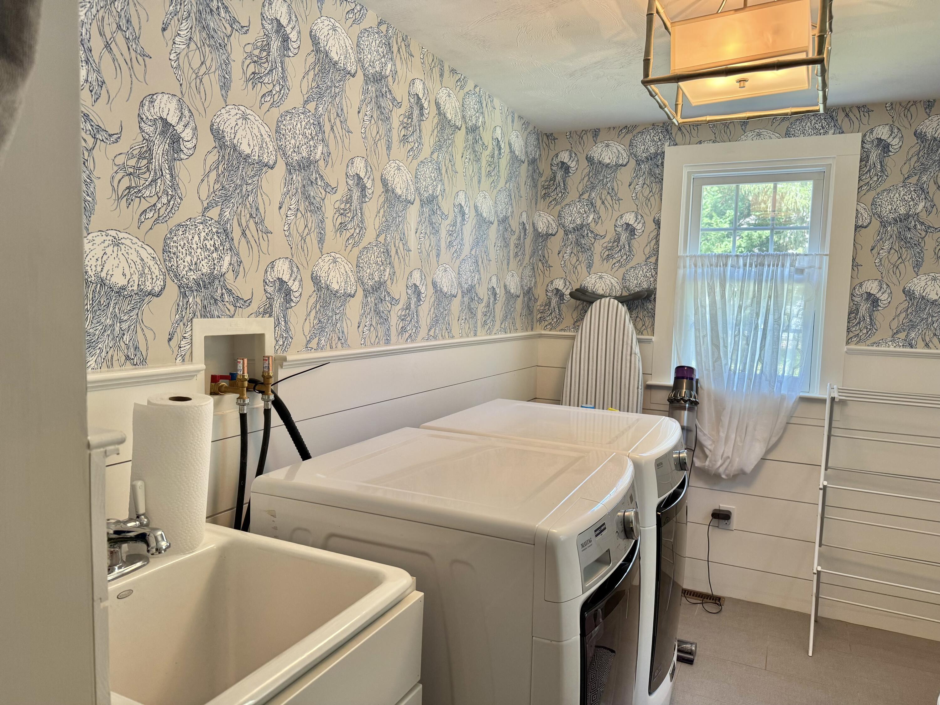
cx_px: 470
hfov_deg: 71.6
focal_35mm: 24
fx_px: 652
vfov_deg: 56.8
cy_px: 352
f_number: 1.78
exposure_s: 1/60
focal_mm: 6.76
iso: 125
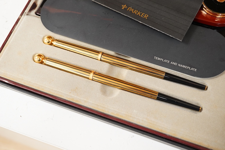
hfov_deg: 43.6
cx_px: 112
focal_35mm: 45
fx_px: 281
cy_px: 75
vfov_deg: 29.9
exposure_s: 1/100
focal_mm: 30
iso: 2500
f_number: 7.1
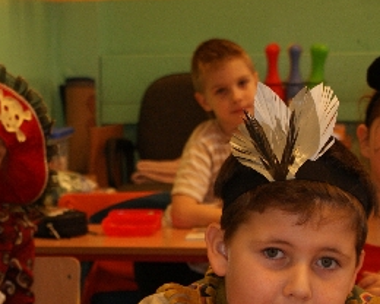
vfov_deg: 11.9
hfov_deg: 14.8
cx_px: 111
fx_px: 1462
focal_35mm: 130
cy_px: 193
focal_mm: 40
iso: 400
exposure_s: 1/60
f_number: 5.6
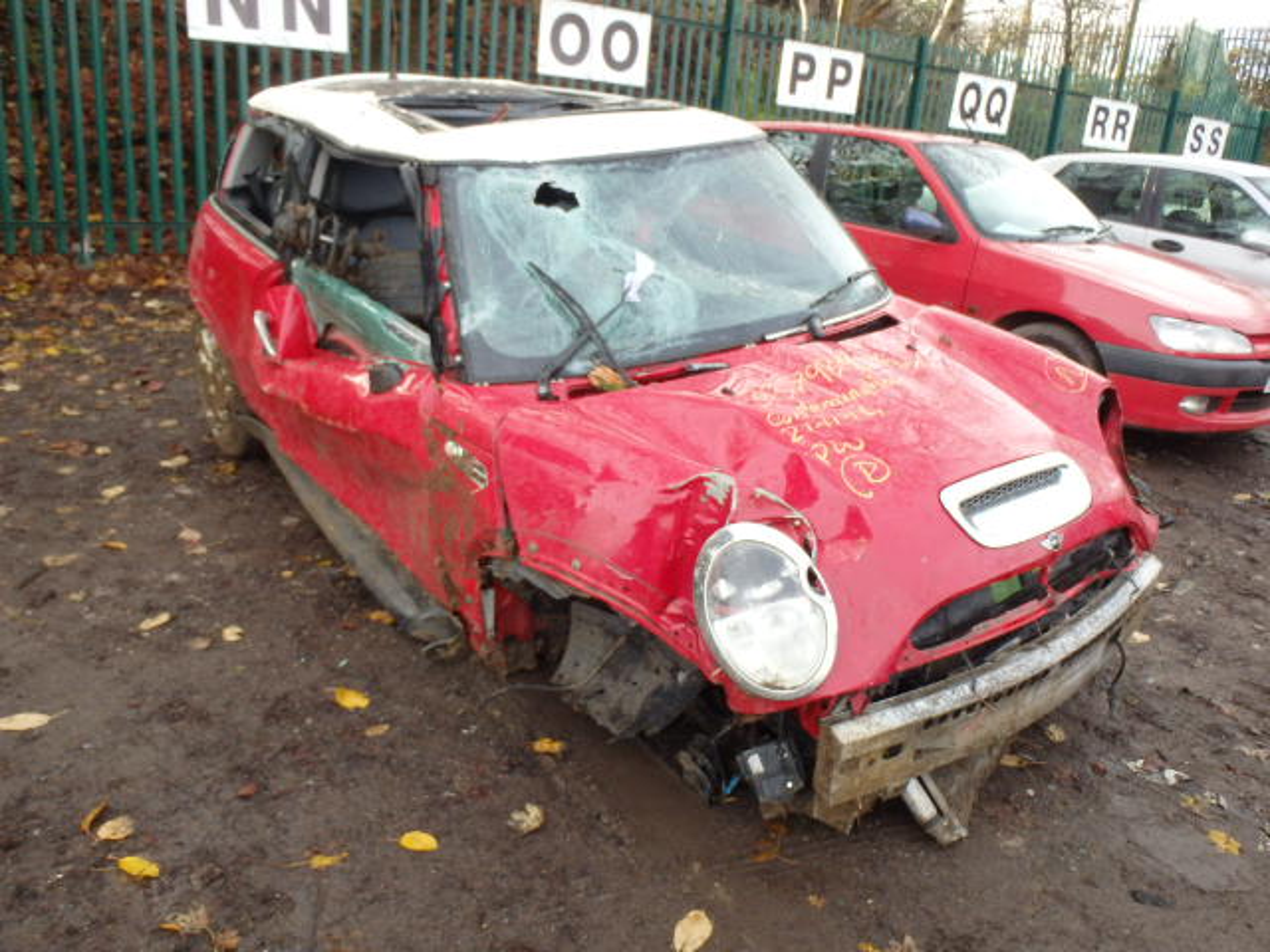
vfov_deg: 49.7
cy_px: 476
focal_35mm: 28
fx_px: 1027
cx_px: 635
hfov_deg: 63.4
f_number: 3.9
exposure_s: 1/200
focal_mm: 5
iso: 320
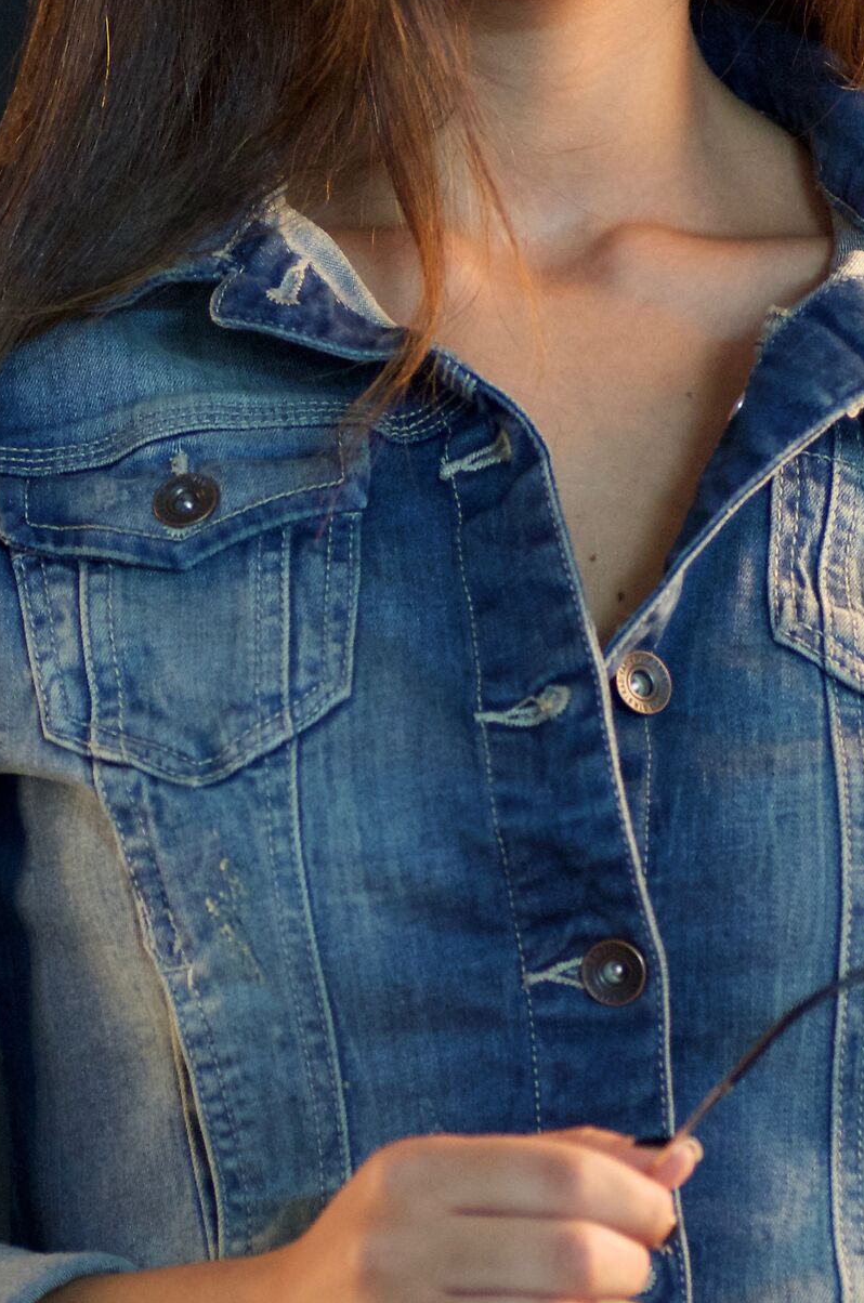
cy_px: 334
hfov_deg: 5.1
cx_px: 544
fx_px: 9722
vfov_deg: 7.7
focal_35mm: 269
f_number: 2.8
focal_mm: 90
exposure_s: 1/40
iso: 3200
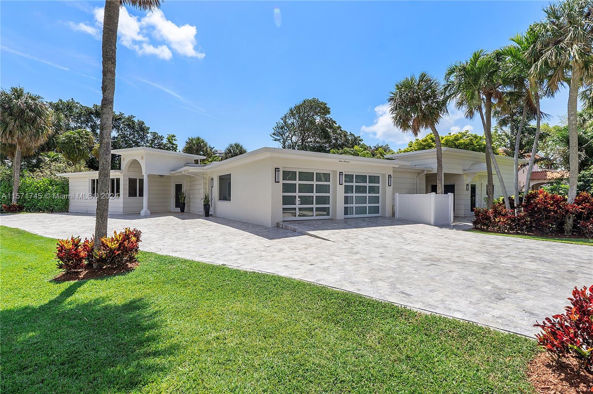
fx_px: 296
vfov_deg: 67.3
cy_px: 197
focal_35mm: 18
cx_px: 296
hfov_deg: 90.0
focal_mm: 12
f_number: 9
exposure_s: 1/400
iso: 160
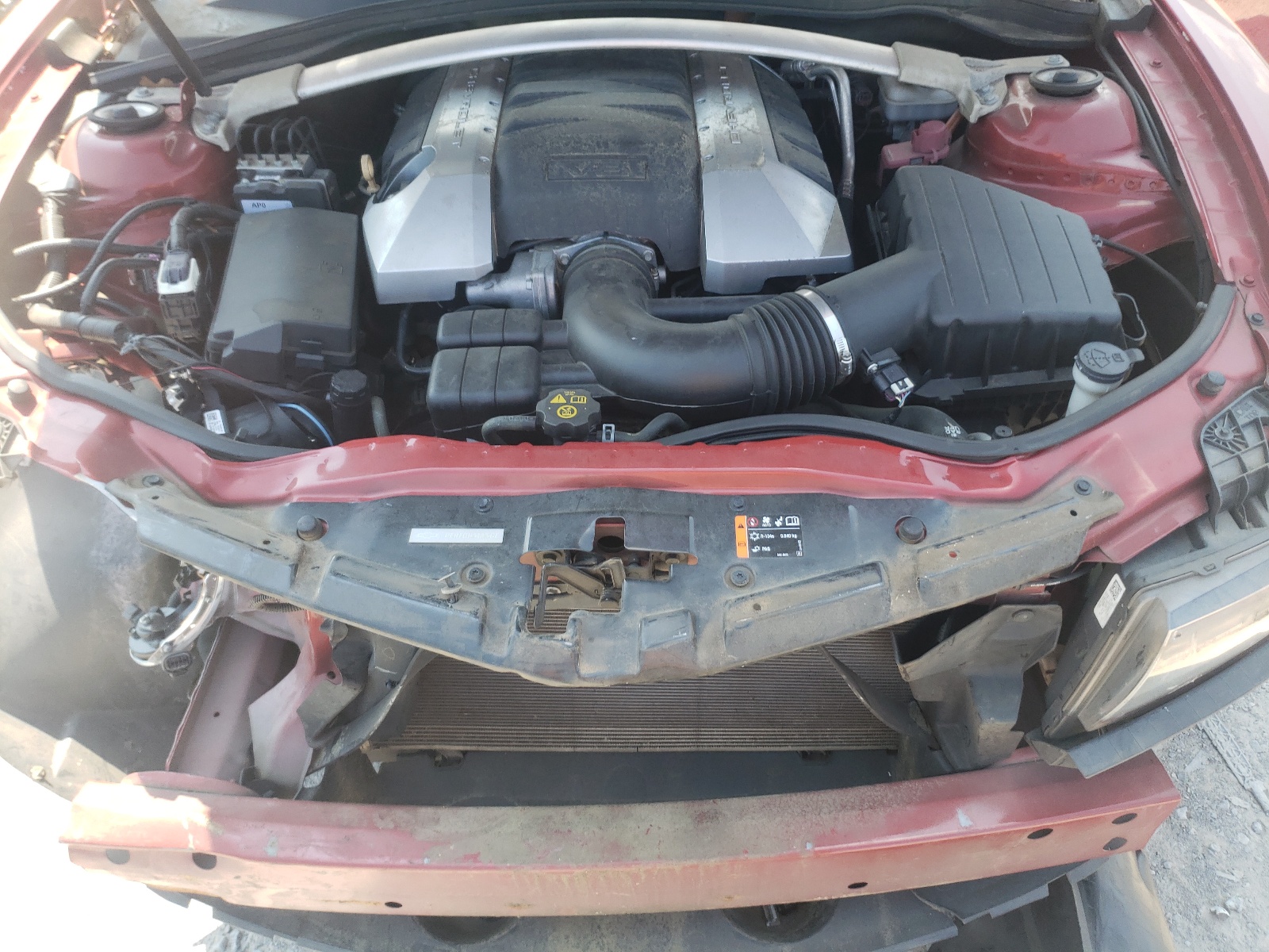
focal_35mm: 26
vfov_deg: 53.1
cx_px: 634
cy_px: 476
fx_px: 953
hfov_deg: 67.3
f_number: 1.5
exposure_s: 1/303
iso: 50
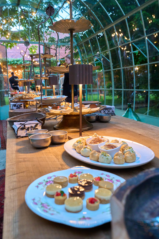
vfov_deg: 55.7
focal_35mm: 34
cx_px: 80
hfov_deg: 38.9
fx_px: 225
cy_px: 110
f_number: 6.3
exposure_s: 1/80
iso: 6400
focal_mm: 31
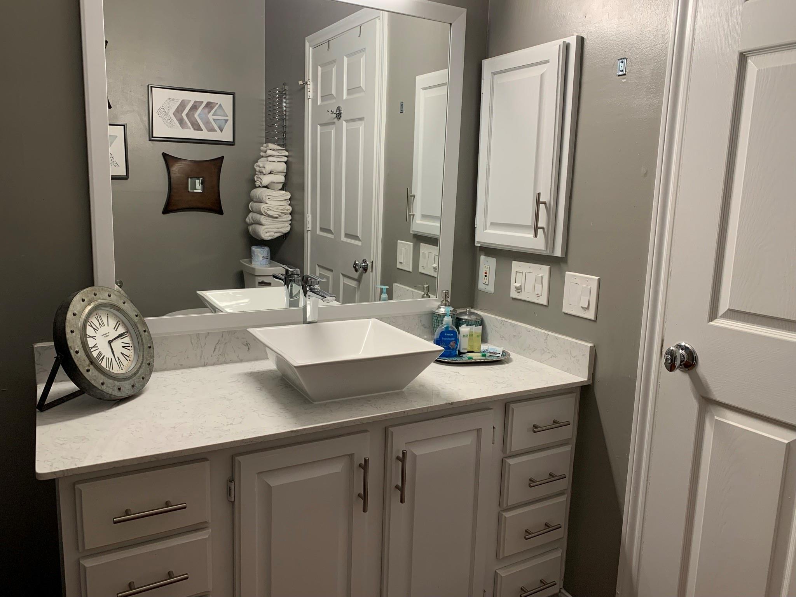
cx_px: 398
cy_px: 298
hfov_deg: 67.3
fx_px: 598
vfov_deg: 53.1
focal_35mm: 26
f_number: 1.8
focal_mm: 4.25
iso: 100
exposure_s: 1/60
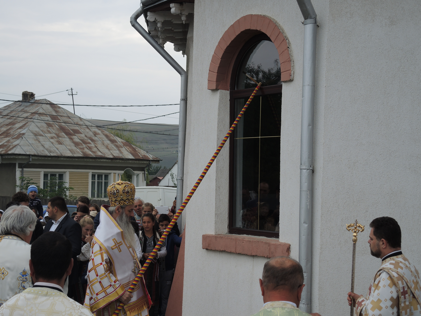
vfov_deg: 22.3
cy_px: 158
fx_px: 803
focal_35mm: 66
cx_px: 210
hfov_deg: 29.4
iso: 80
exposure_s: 1/400
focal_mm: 14.1
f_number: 3.2
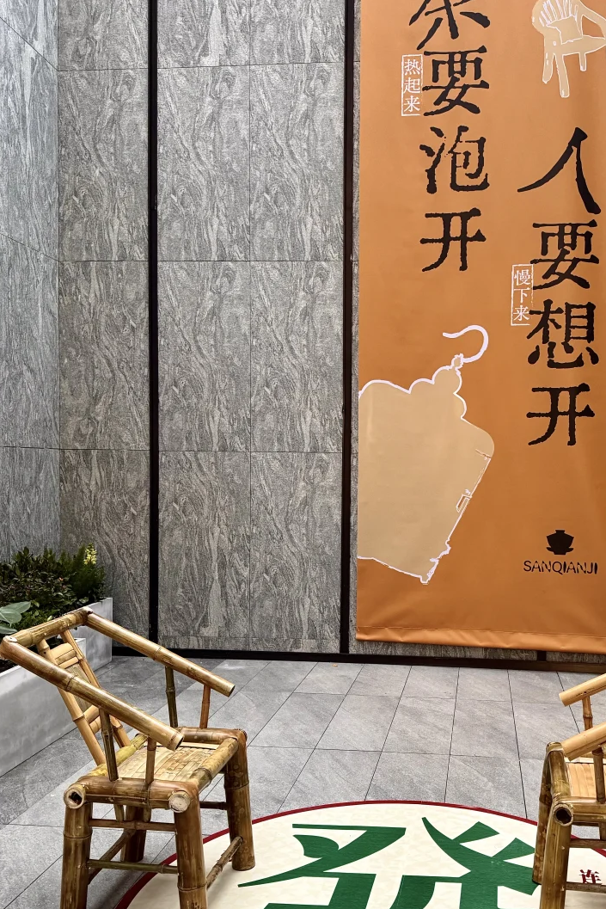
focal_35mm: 34
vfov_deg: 55.7
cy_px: 494
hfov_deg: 38.5
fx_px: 858
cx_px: 398
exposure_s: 1/60
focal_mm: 6.76
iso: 250
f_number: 1.78
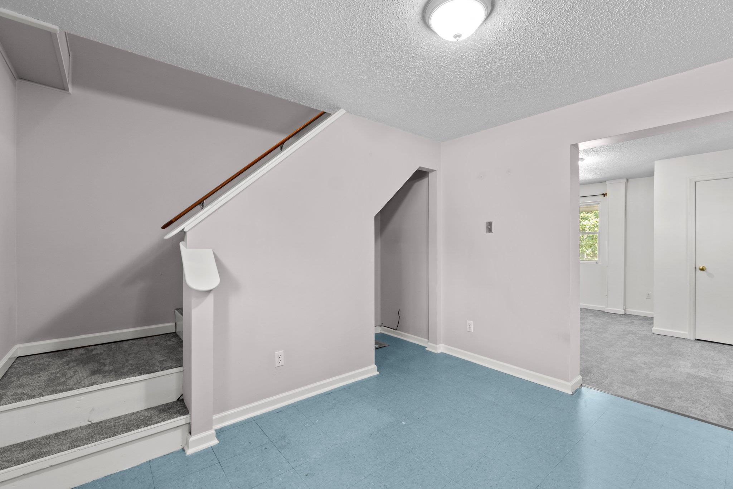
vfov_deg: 77.3
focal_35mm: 15
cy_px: 244
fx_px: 305
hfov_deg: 100.4
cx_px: 366
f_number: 8
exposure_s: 1.6
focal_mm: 10
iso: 100
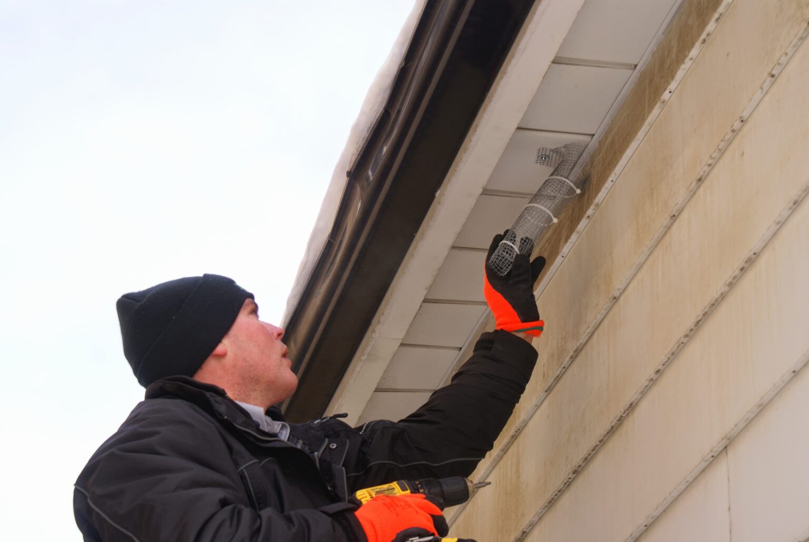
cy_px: 271
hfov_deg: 27.0
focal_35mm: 75
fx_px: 1687
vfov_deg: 18.2
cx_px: 404
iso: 100
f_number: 7.1
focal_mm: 50
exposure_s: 1/125
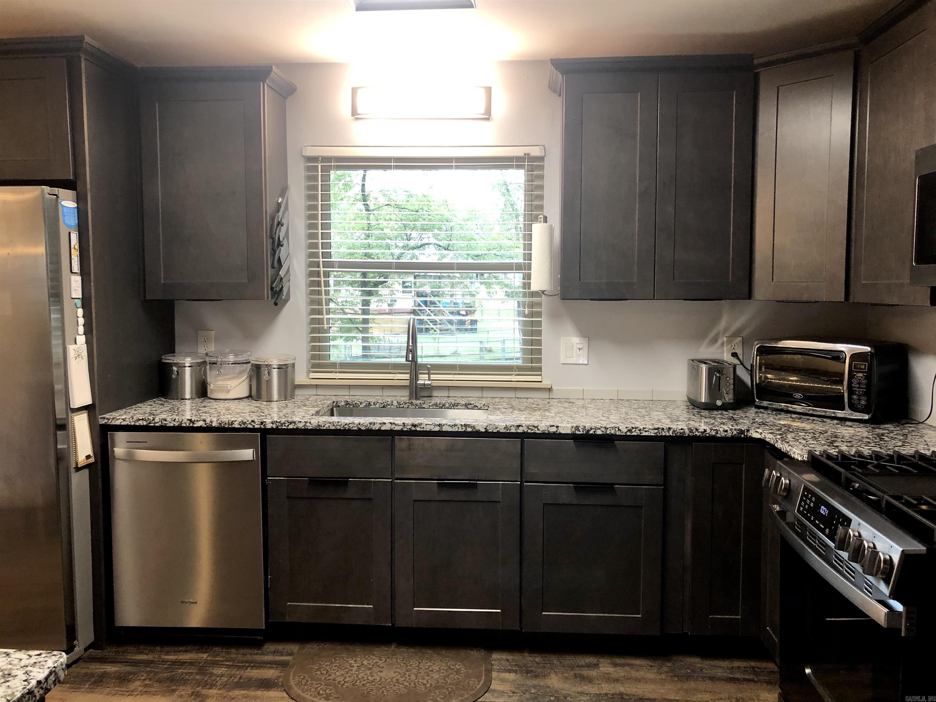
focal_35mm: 28
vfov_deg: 49.7
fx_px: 757
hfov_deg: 63.4
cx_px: 468
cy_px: 351
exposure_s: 1/20
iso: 40
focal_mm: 4
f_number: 1.8
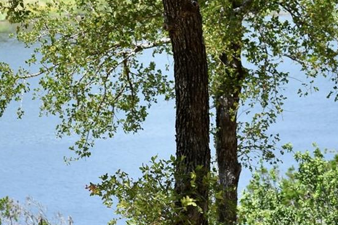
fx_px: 3680
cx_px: 304
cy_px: -137
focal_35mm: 392
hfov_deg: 5.3
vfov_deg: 3.5
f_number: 9
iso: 100
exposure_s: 1/200
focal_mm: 70
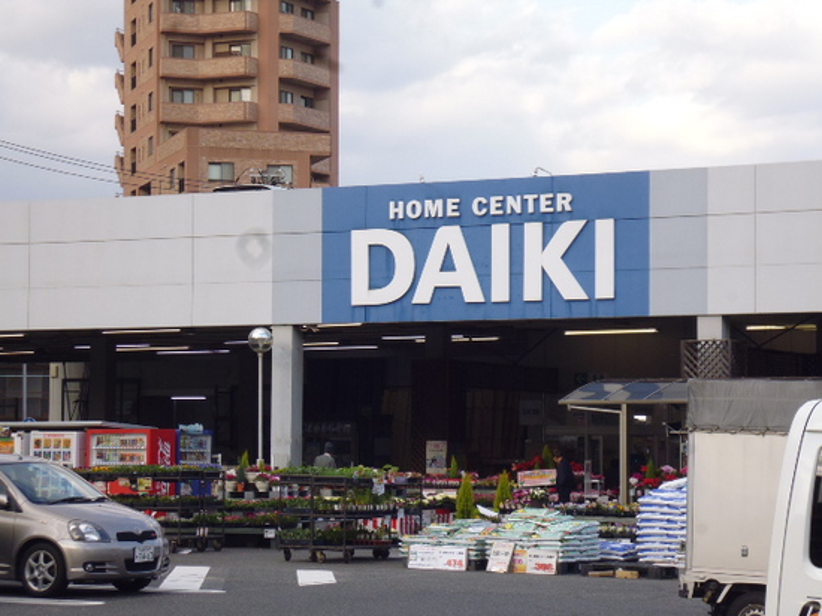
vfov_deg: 13.3
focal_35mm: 111
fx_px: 2635
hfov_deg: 17.7
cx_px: 408
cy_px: 312
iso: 160
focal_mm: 19.3
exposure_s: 1/125
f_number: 6.5
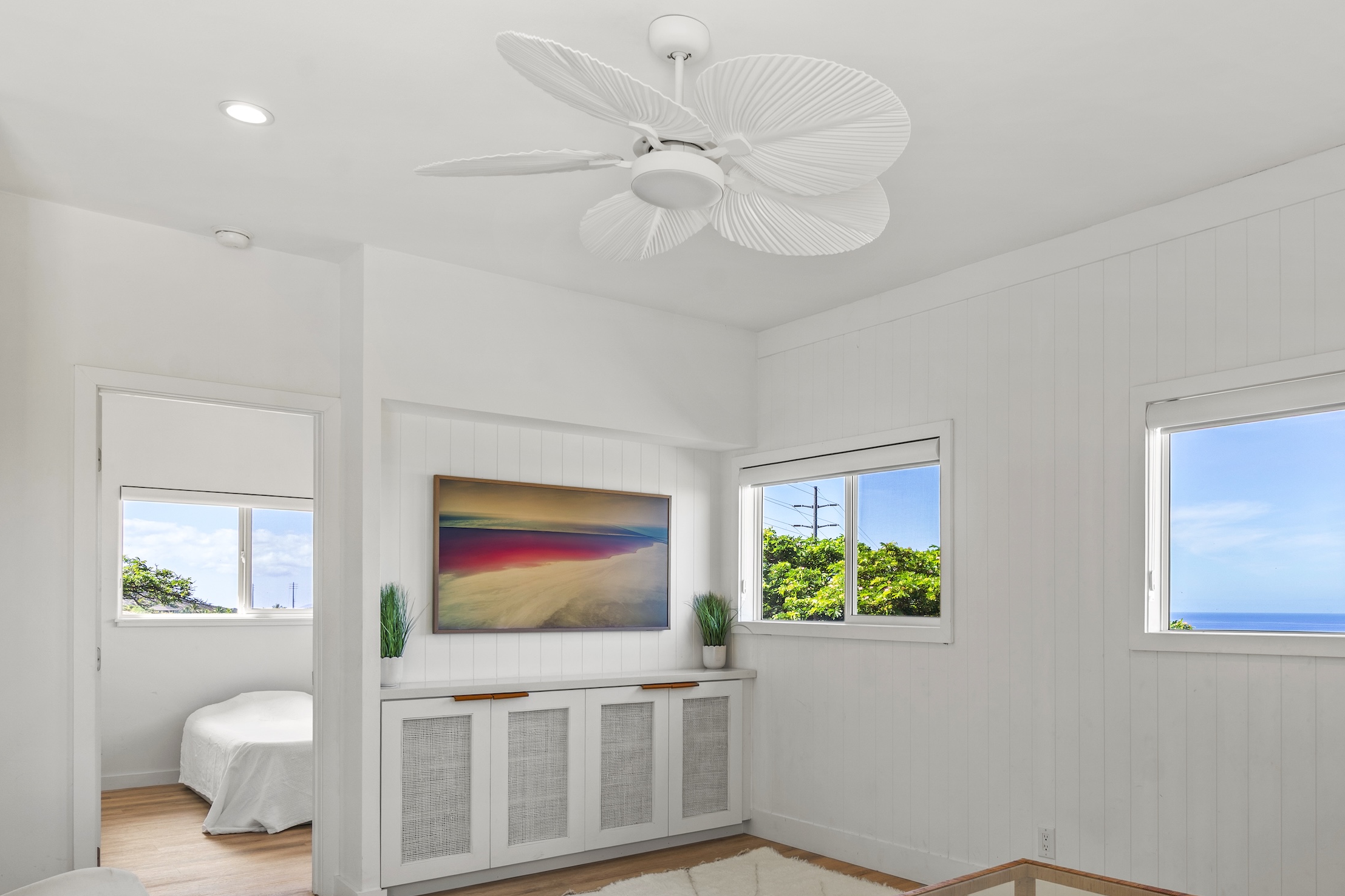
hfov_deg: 68.3
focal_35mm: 26
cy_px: 615
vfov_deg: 48.5
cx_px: 843
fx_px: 971
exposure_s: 1/10
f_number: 8
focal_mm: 16
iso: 100
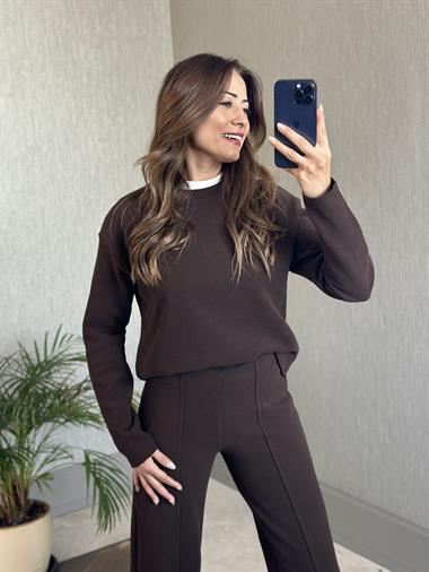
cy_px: 286
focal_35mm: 48
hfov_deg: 30.3
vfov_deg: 39.6
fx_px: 792
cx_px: 214
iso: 125
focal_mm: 6.86
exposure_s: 1/104
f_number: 1.78
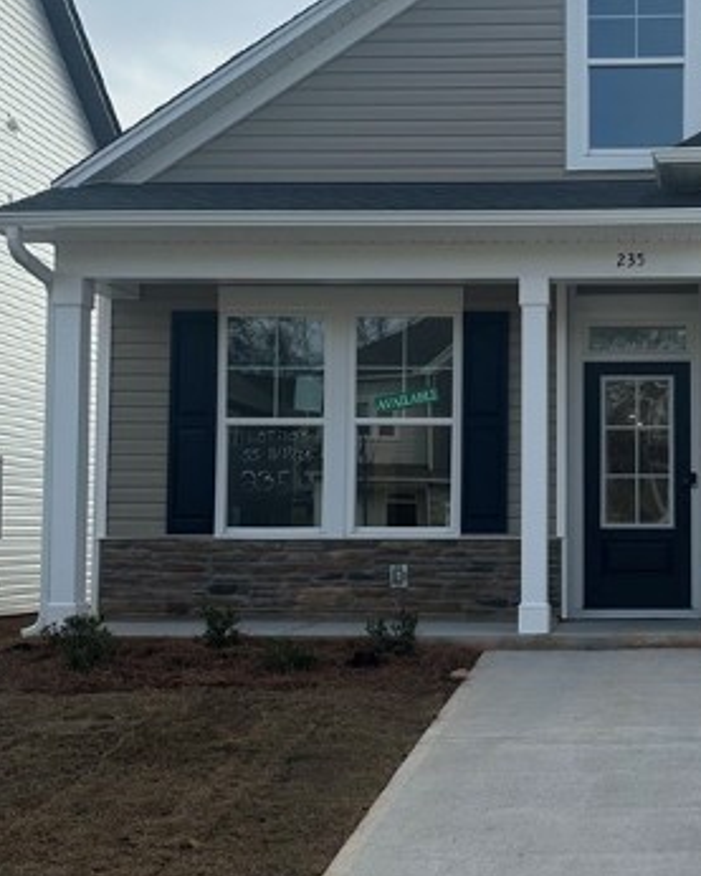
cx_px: 617
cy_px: 443
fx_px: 1348
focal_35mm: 52
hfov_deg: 28.2
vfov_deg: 36.0
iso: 80
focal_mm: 6.86
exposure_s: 1/3717
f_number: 1.78
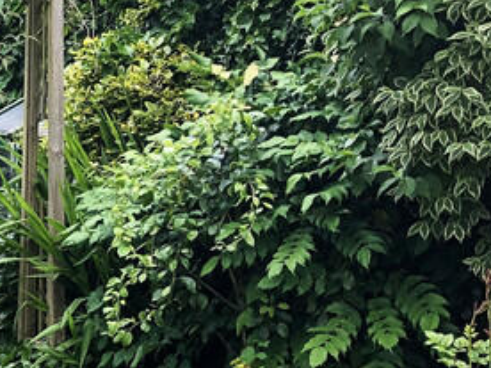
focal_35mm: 104
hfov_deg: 16.6
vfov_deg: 14.2
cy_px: 283
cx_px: -311
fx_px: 1475
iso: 20
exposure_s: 1/159
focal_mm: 4
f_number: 1.8
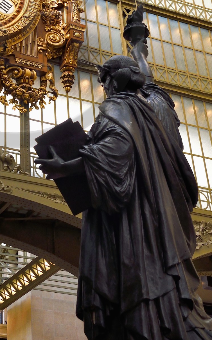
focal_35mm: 73
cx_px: 15
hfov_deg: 17.6
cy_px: 16
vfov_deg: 26.9
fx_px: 675
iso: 800
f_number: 10
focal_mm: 36
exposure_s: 1/50
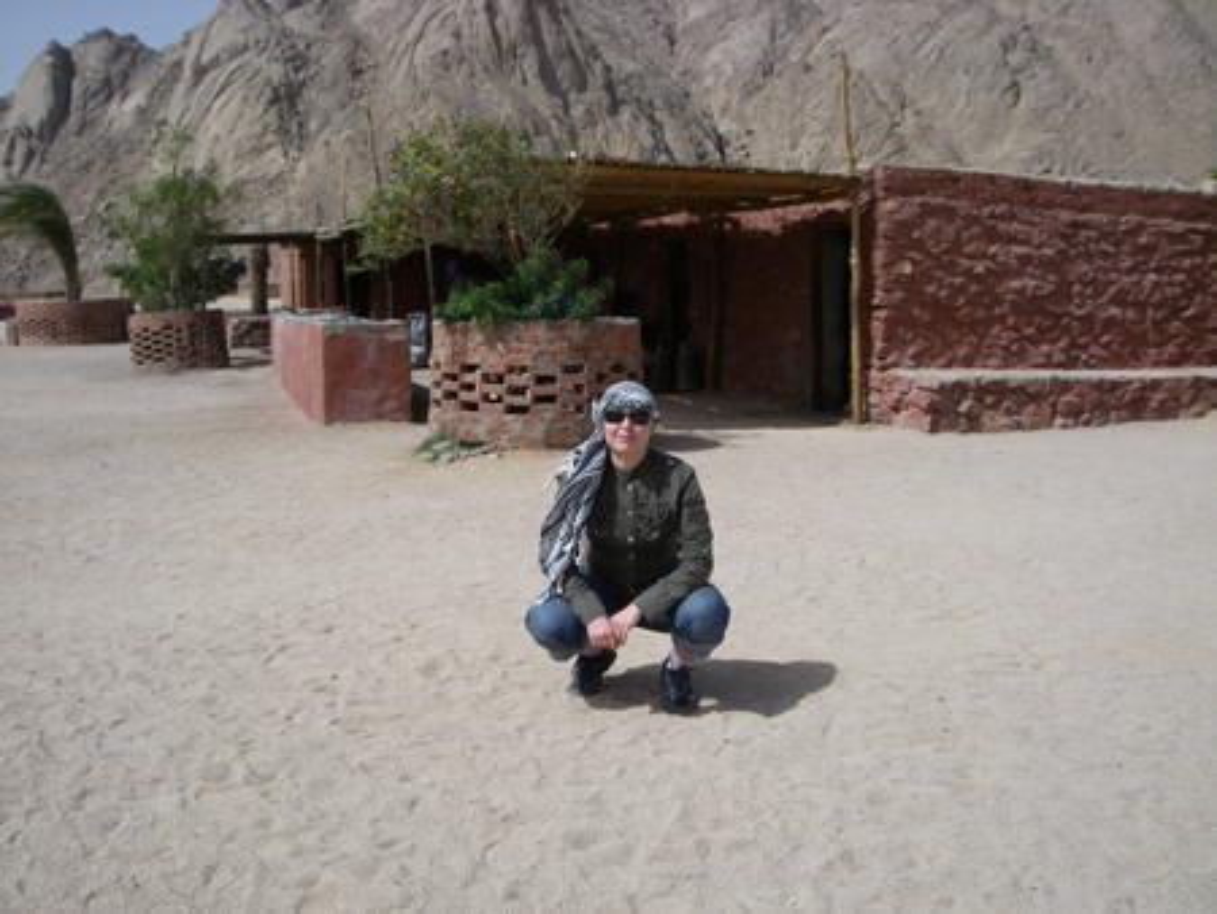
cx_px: 608
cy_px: 457
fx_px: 1337
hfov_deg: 49.0
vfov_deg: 37.8
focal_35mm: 38
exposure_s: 1/800
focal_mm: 6.2
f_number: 4.3
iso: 64
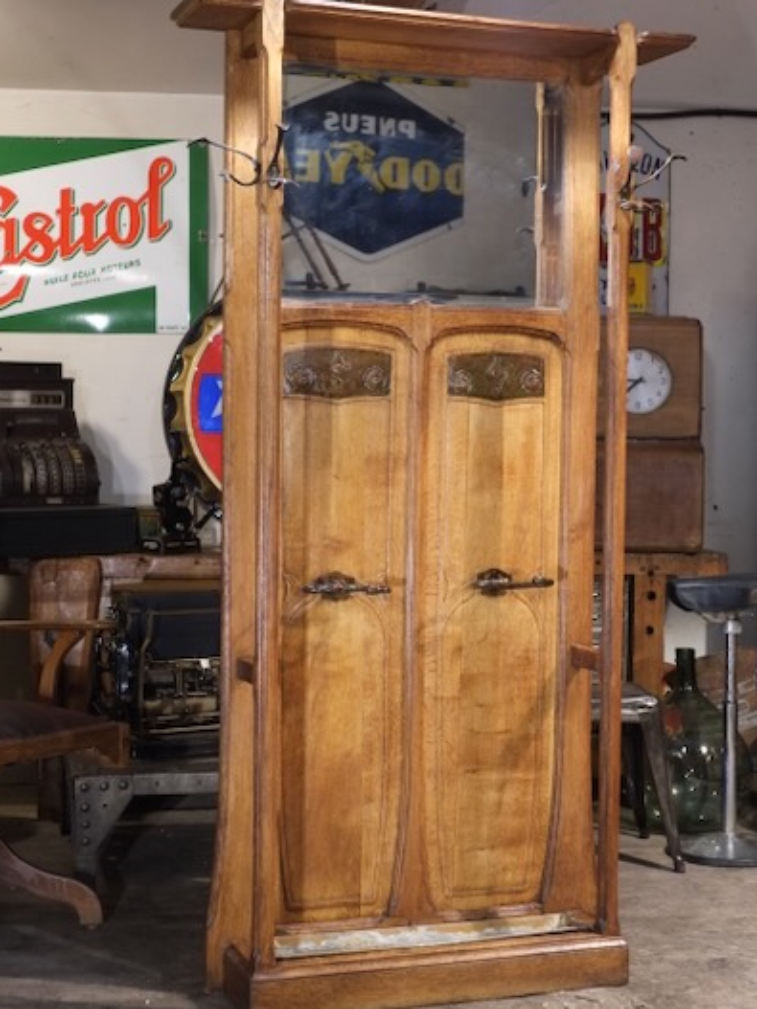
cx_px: 376
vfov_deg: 33.2
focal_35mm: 58
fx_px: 1692
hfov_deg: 25.2
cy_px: 481
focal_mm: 35
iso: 3200
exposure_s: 1/125
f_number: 3.6
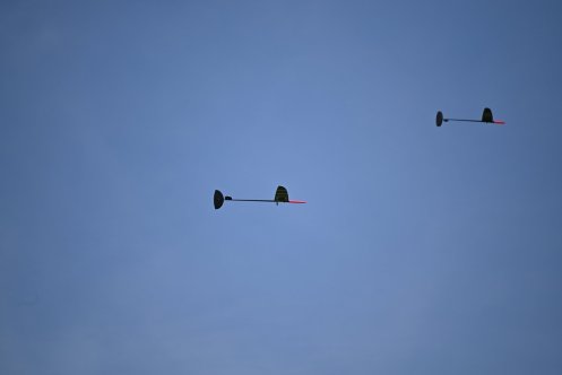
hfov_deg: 5.2
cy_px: 188
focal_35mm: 400
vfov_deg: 3.4
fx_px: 6248
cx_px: 281
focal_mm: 400
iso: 320
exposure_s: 1/3200
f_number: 7.1
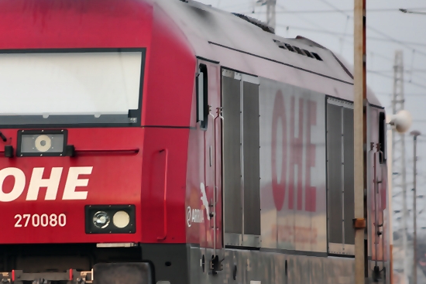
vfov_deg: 2.5
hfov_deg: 3.7
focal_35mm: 558
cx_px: 150
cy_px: 173
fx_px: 6604
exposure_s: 1/30
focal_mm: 200
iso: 200
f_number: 8
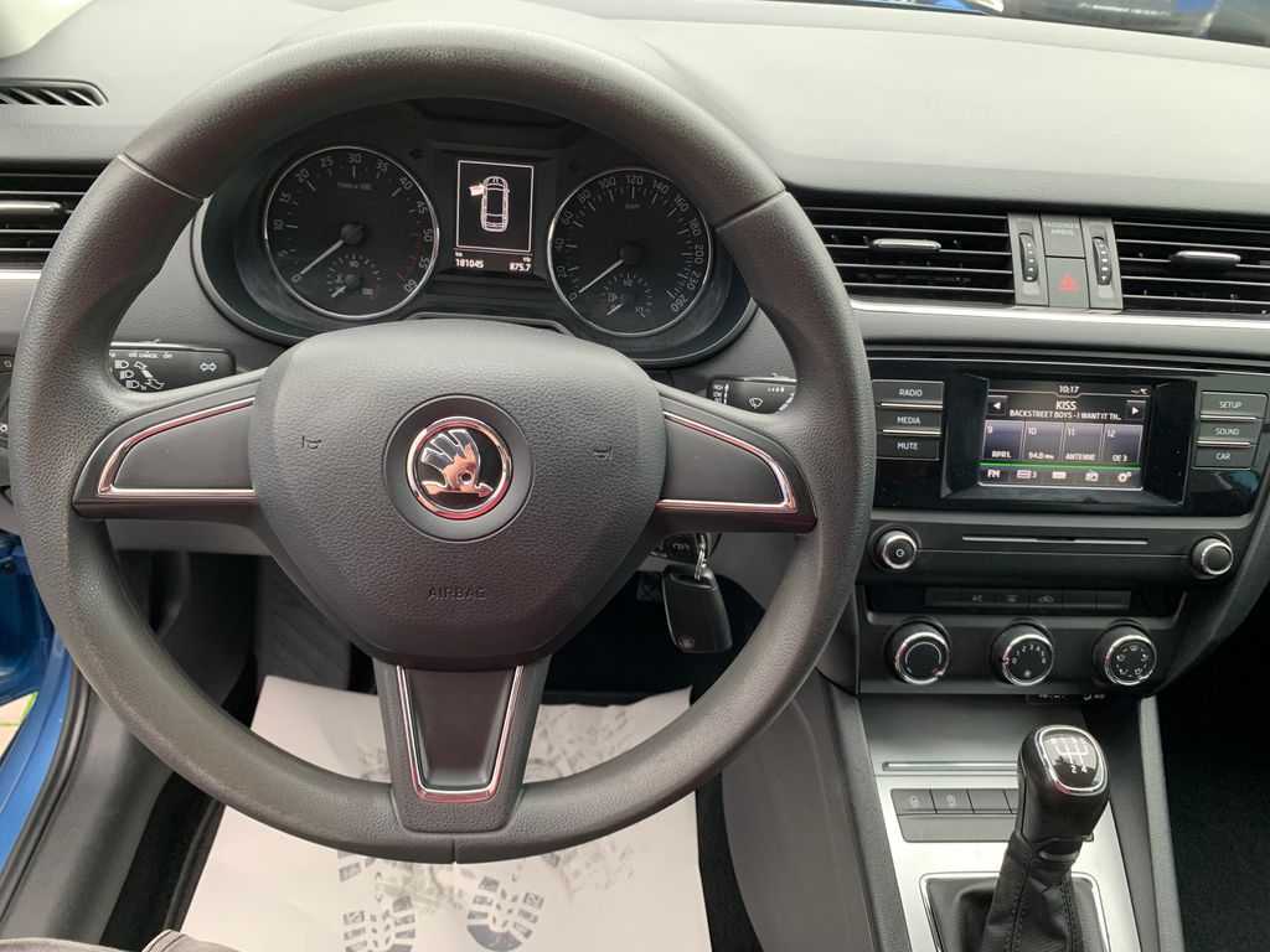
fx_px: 954
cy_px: 476
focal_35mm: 26
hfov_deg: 67.3
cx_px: 635
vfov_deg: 53.1
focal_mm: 4.25
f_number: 1.8
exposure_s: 1/71
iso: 100
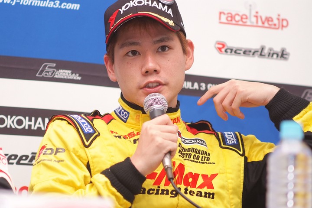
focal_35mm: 158
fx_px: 1369
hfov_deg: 13.0
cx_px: 156
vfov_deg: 8.7
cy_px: 104
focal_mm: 105
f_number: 2.5
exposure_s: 1/250
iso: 400
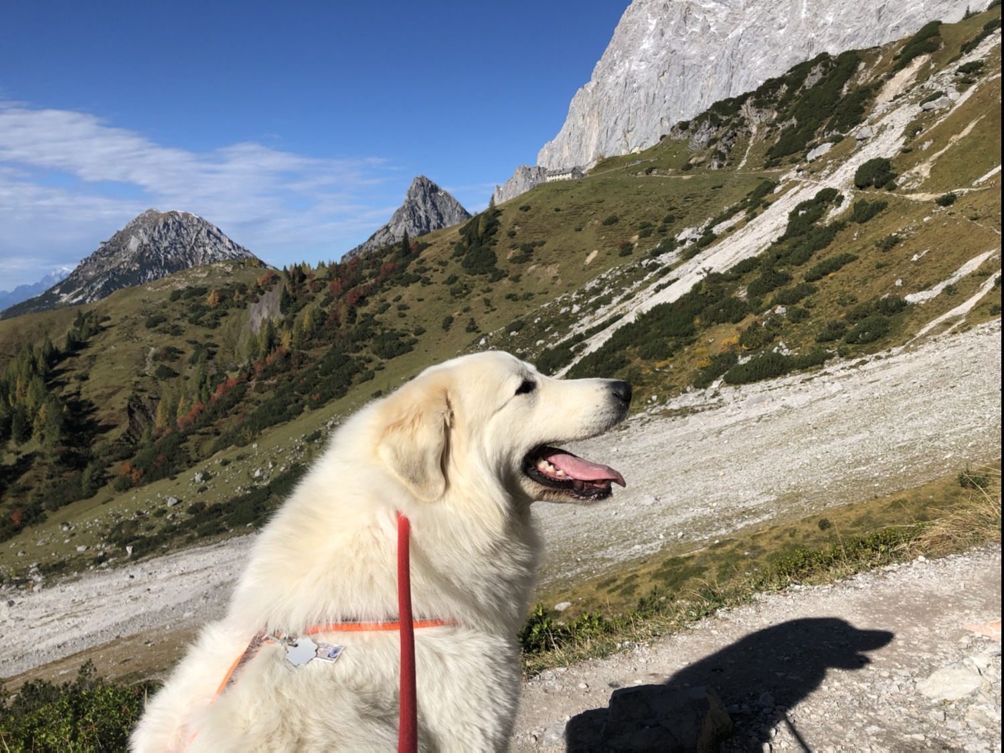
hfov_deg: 63.5
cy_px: 376
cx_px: 502
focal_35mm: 28
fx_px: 812
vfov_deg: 49.7
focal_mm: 3.99
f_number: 1.8
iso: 25
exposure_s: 1/3205
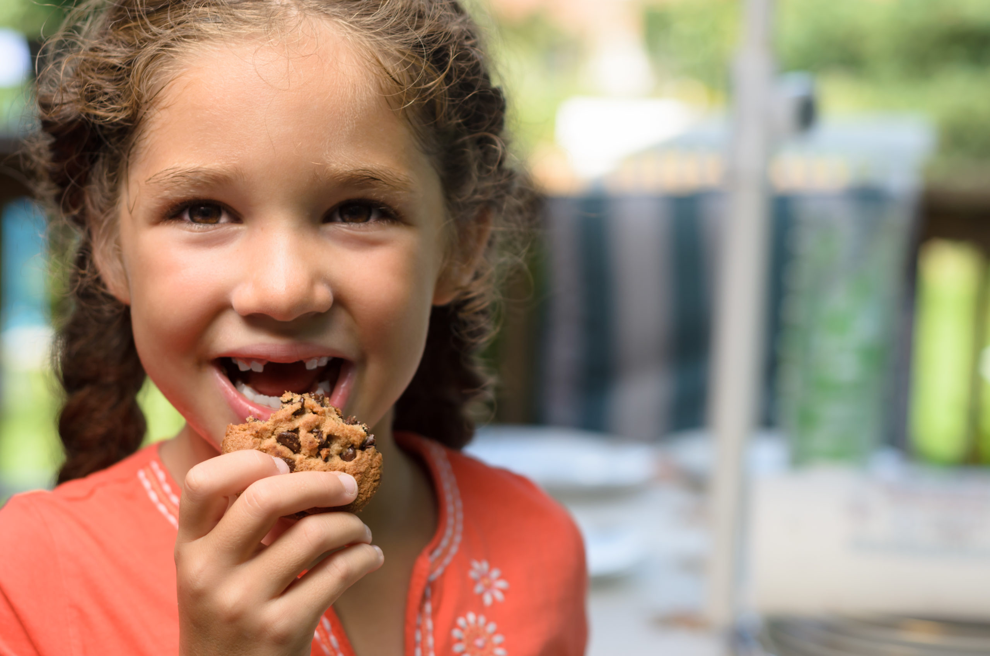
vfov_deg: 18.1
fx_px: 2058
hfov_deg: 27.0
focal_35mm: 75
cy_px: 328
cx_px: 495
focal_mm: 50
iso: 100
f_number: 2.8
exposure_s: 1/400
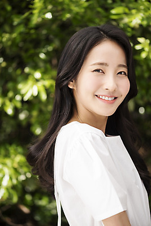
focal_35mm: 105
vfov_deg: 19.4
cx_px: 76
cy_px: 113
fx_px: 660
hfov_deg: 13.1
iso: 100
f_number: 4
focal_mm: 105
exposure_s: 1/400
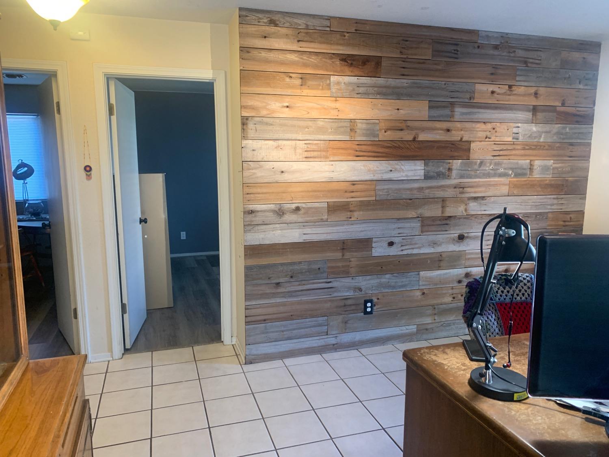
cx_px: 304
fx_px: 457
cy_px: 228
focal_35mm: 26
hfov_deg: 67.3
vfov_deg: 53.1
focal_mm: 4.25
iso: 200
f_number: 1.8
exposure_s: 1/60
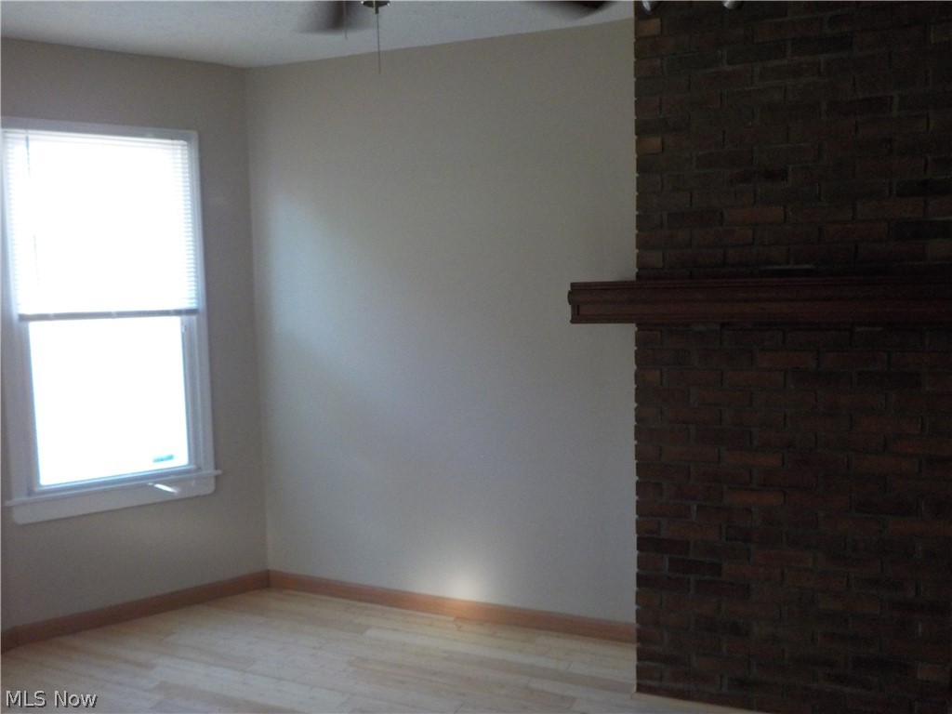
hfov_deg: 60.0
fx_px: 825
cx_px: 476
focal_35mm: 30
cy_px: 357
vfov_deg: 46.8
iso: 400
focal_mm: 4.1
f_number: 3.3
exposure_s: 1/30
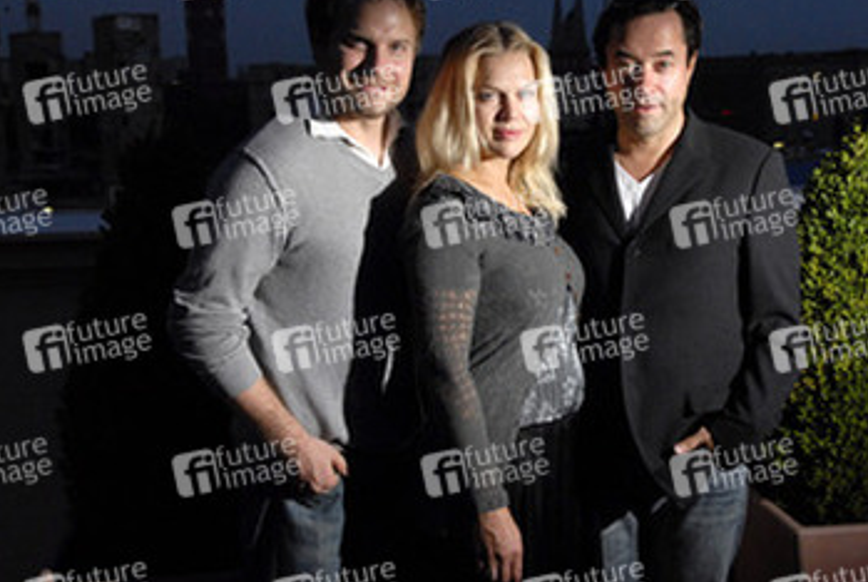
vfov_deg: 27.1
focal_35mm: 50
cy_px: 281
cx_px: 515
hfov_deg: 39.4
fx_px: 1208
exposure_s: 1/125
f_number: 5.6
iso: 800
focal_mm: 26
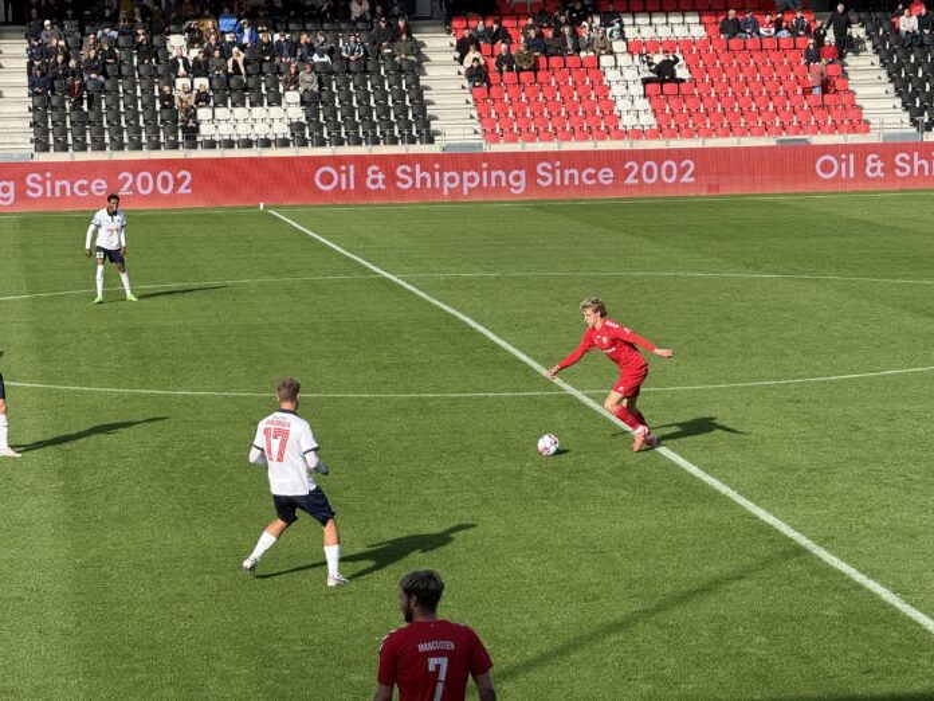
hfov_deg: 16.4
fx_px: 3238
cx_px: 467
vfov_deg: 12.3
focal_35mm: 120
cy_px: 350
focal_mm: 15.66
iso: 50
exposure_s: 1/977
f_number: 2.8
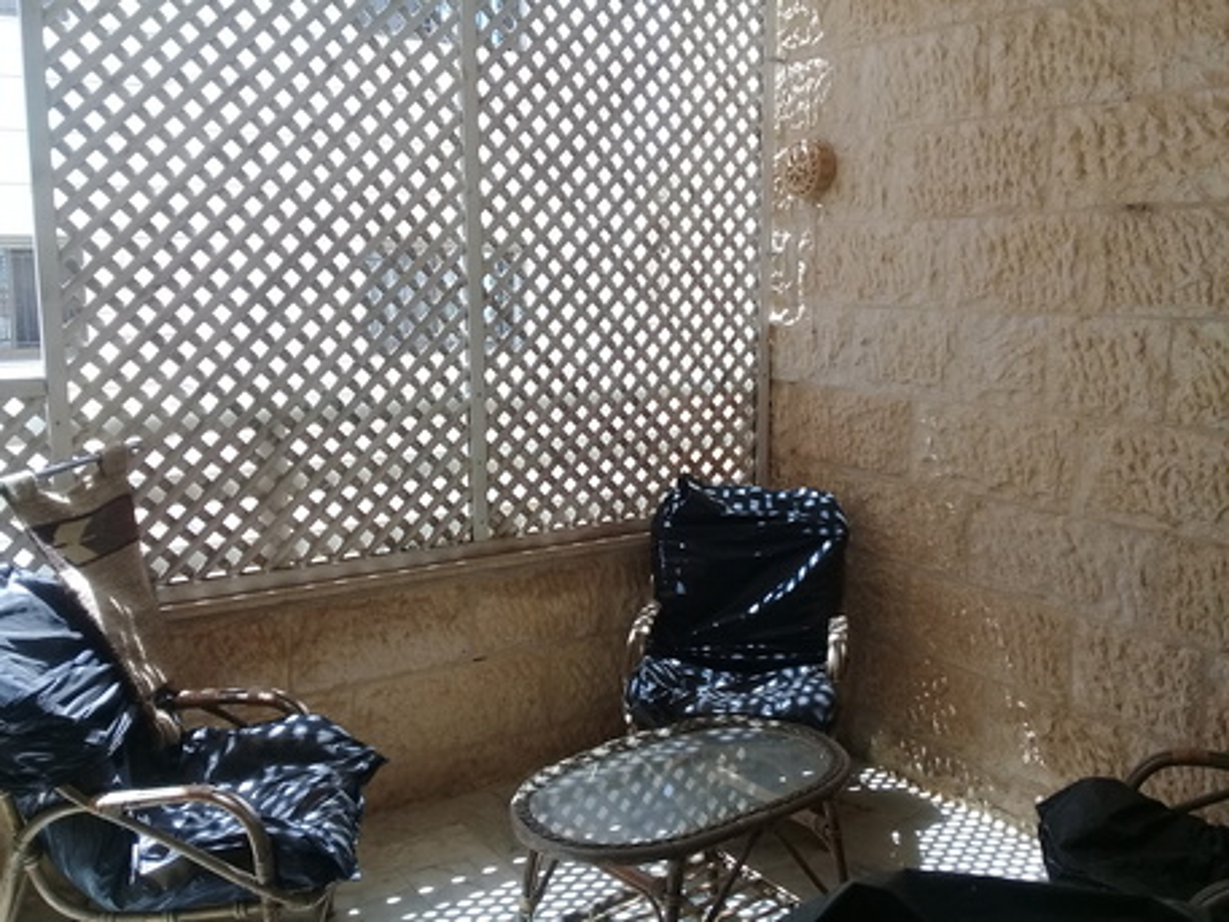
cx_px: 614
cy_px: 461
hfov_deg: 58.3
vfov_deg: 45.5
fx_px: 1101
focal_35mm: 31
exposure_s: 1/300
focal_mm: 3.3
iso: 50
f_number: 2.2
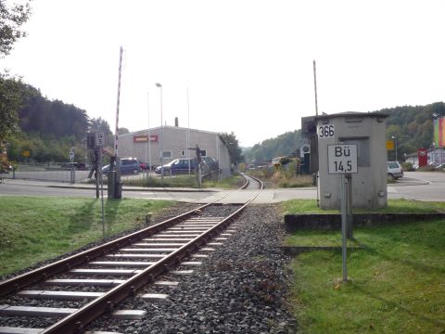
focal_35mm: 36
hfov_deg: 51.4
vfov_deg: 39.7
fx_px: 463
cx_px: 222
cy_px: 167
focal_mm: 5.2
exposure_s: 1/400
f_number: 4.5
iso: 100
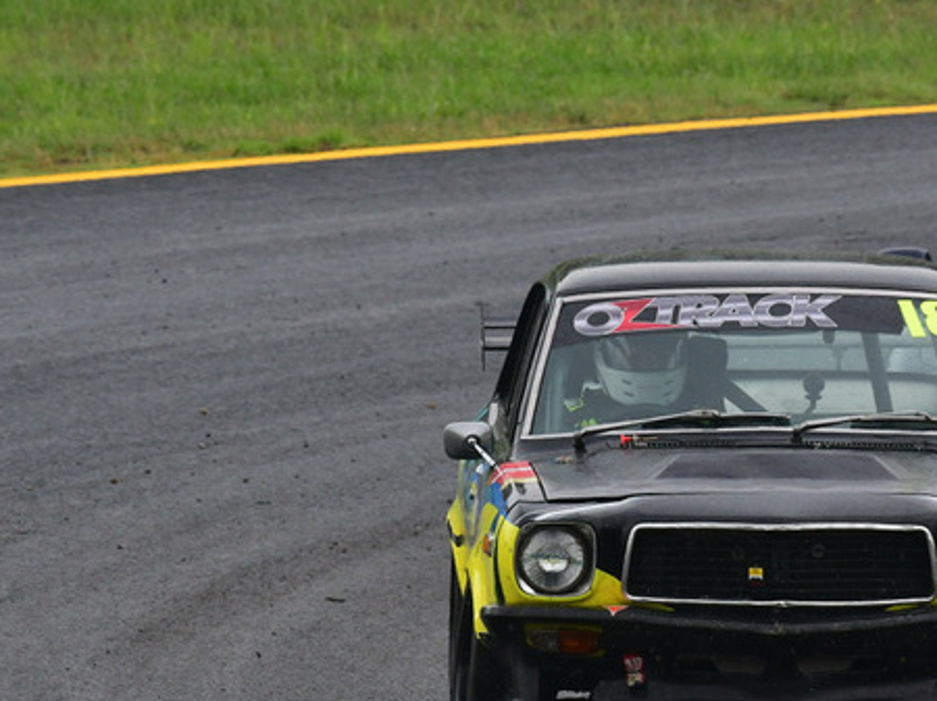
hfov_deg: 1.9
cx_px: 810
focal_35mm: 1026
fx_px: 27757
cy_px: 302
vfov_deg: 1.4
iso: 1000
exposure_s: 1/640
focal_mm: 400
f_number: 11
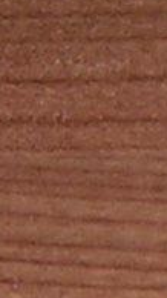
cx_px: 821
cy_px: 138
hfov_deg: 2.5
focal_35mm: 459
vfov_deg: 4.7
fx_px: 3617
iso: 100
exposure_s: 1/60.1
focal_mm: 6.6
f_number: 6.2
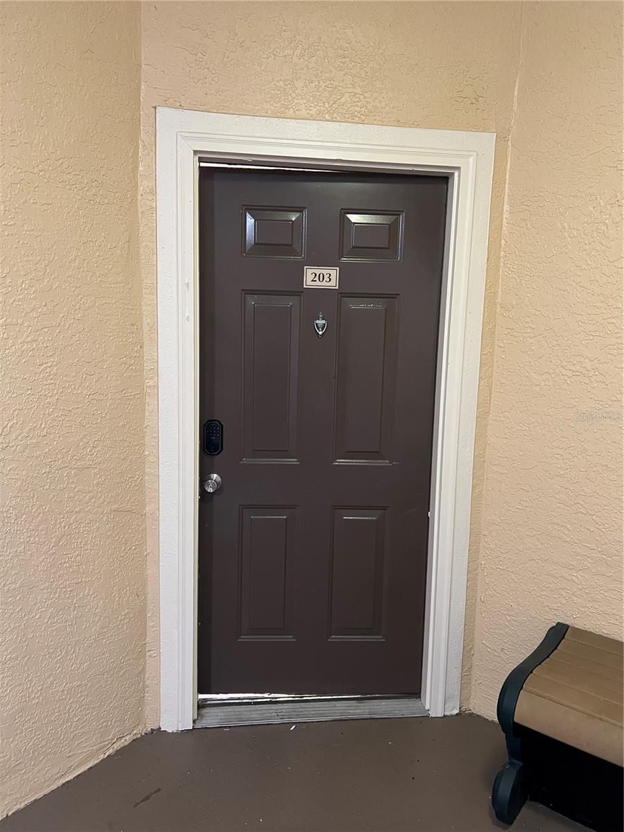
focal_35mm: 26
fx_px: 625
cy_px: 416
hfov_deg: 53.1
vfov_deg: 67.3
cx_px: 312
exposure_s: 1/40
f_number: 1.5
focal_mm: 5.7
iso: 500
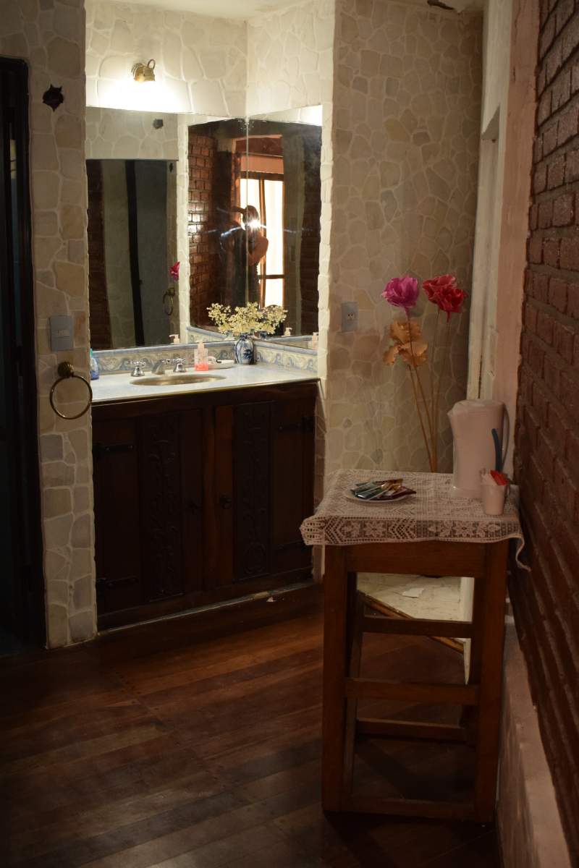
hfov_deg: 35.5
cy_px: 434
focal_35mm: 38
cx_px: 290
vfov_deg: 51.3
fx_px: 905
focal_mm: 25
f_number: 5.6
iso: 1600
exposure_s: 1/80
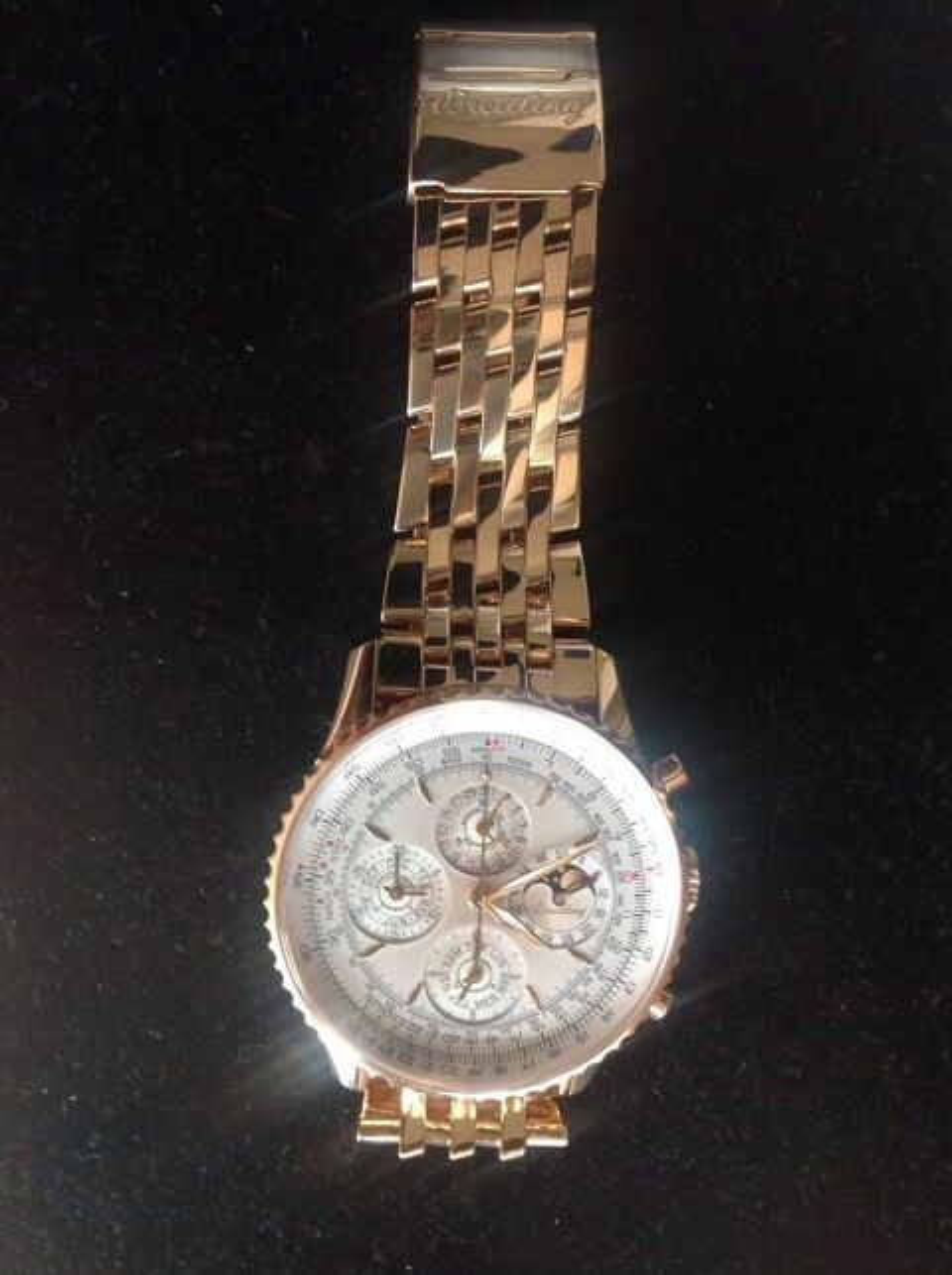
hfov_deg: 40.6
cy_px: 638
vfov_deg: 52.7
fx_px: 1287
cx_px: 476
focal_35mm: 35
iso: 50
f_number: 2.4
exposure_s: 1/15
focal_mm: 4.28
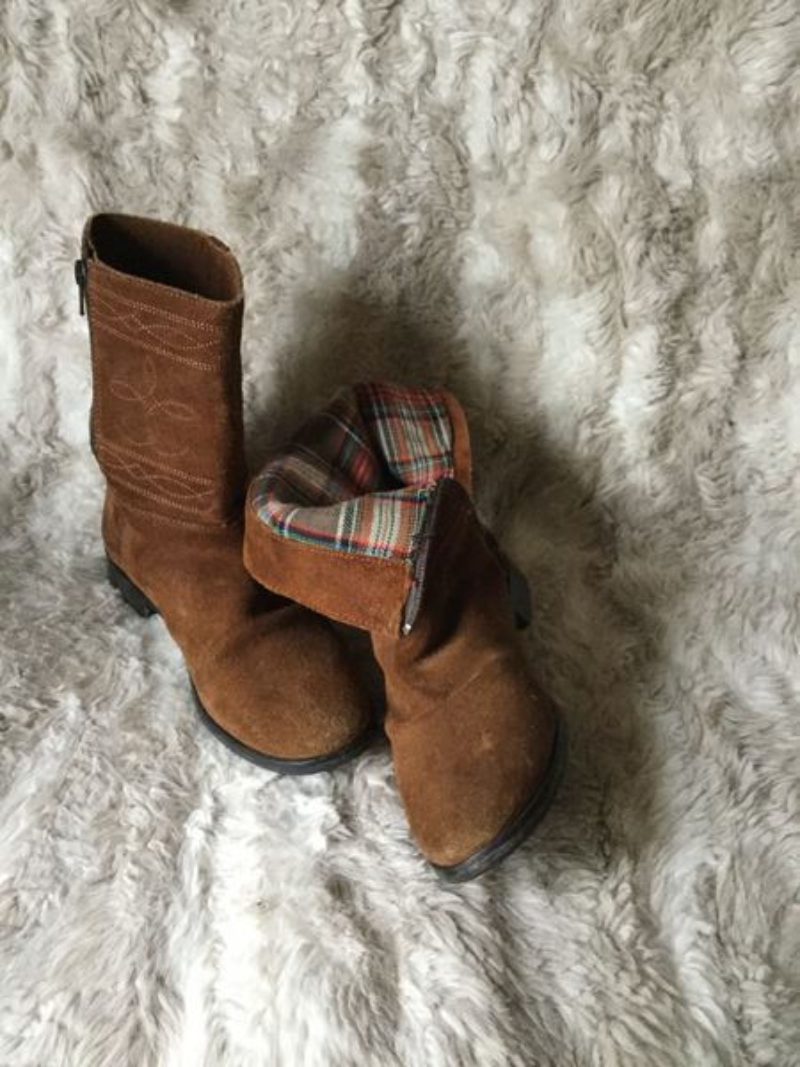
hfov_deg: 45.4
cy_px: 534
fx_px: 955
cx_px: 400
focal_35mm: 31
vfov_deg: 58.4
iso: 250
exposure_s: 1/17
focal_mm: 3.3
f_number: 2.4
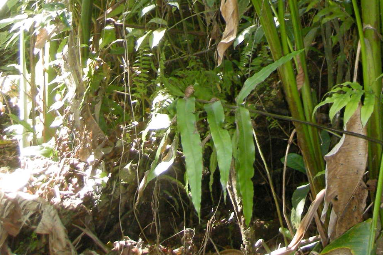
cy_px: -224
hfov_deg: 21.0
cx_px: 347
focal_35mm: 95
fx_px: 1010
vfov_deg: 12.9
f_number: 2.7
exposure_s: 1/56
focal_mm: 7.5
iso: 211
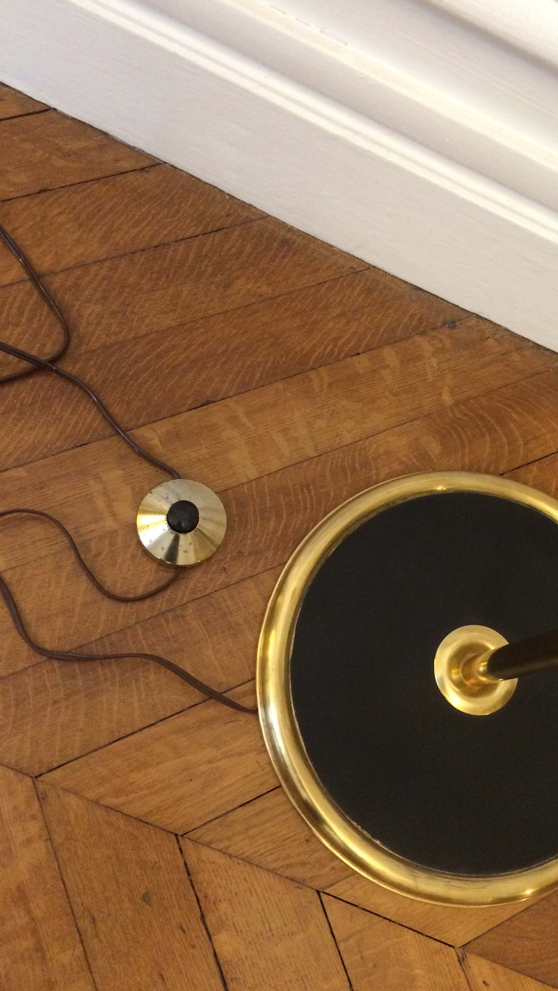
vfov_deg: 61.0
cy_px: 497
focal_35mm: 32
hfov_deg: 36.3
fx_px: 842
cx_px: 372
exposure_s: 1/25
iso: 320
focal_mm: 4.15
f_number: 2.2
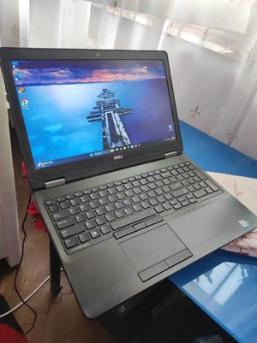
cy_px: 172
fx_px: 248
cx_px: 128
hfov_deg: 54.8
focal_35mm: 25
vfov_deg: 69.4
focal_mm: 4.7
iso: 363
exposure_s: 1/33
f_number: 1.79
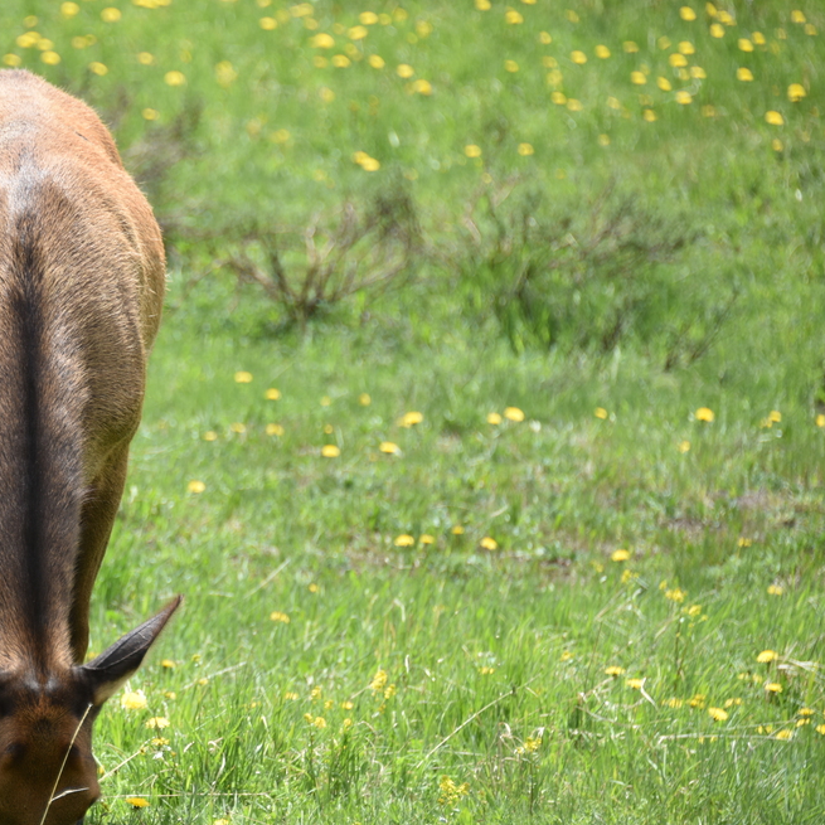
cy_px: 491
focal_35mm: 332
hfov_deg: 5.3
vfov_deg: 5.3
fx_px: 8952
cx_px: 37
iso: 180
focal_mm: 200
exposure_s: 1/400
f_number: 5.6
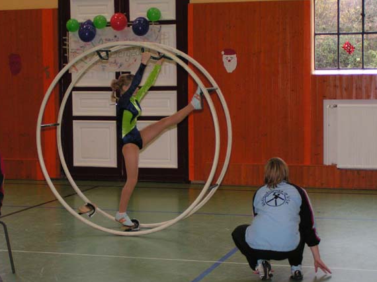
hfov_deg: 24.7
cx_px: 180
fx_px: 860
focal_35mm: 79
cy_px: 148
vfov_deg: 18.6
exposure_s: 1/80
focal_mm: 11.5
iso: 200
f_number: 3.2
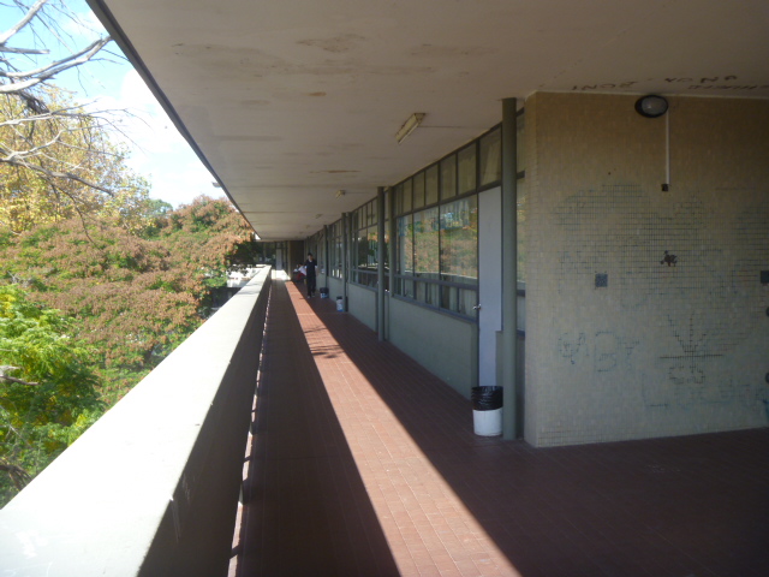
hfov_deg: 52.6
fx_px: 778
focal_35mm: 35
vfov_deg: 40.7
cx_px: 384
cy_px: 288
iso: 80
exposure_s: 1/200
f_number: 3.5
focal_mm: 6.3
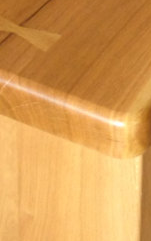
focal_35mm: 231
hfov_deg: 5.6
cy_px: -250
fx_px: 1518
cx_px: 270
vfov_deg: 8.6
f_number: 2.4
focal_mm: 4.28
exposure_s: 1/20
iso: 64
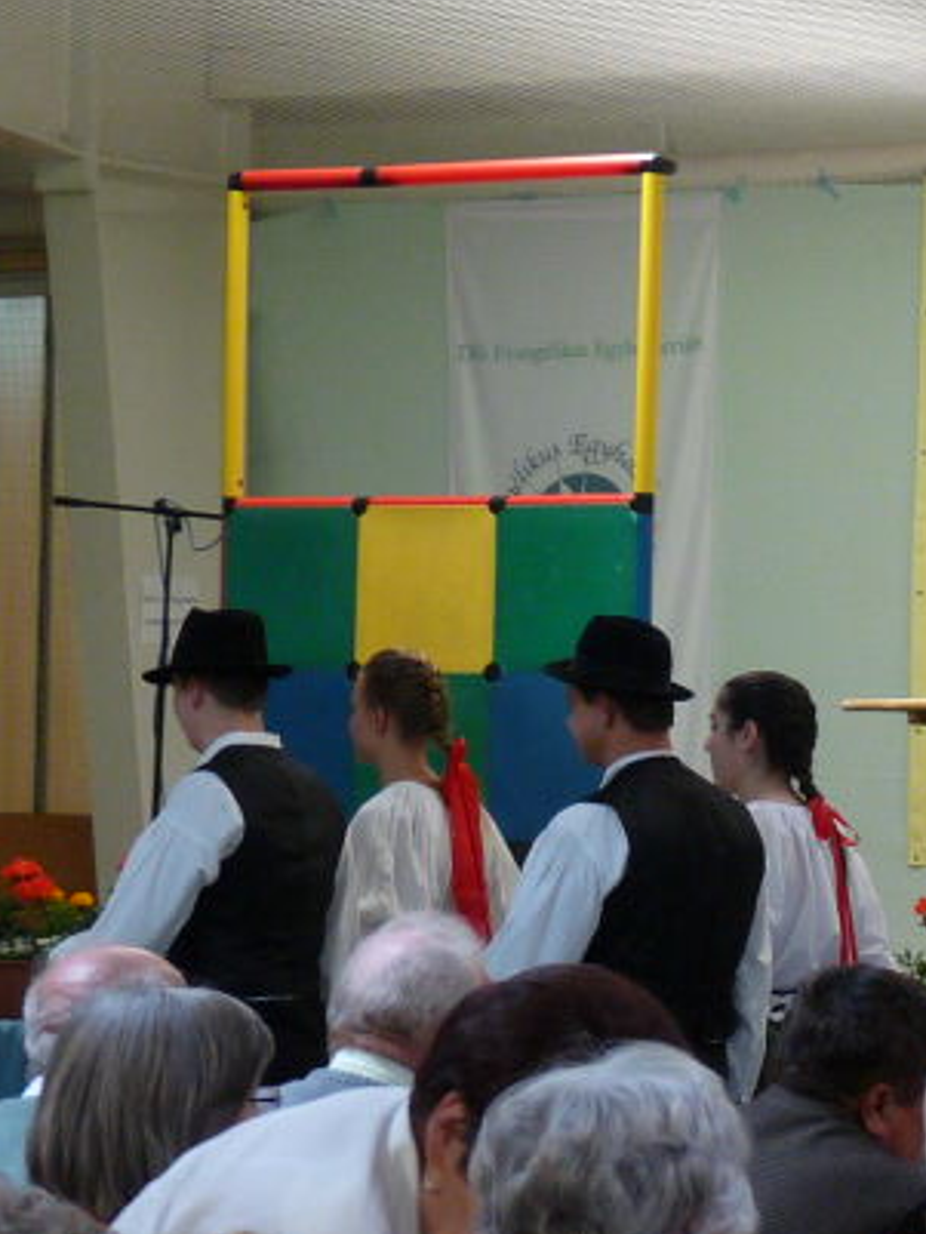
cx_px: 908
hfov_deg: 9.2
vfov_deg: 12.3
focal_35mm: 161
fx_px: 5739
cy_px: 640
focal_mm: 10.1
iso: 200
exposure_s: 1/80
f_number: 3.2
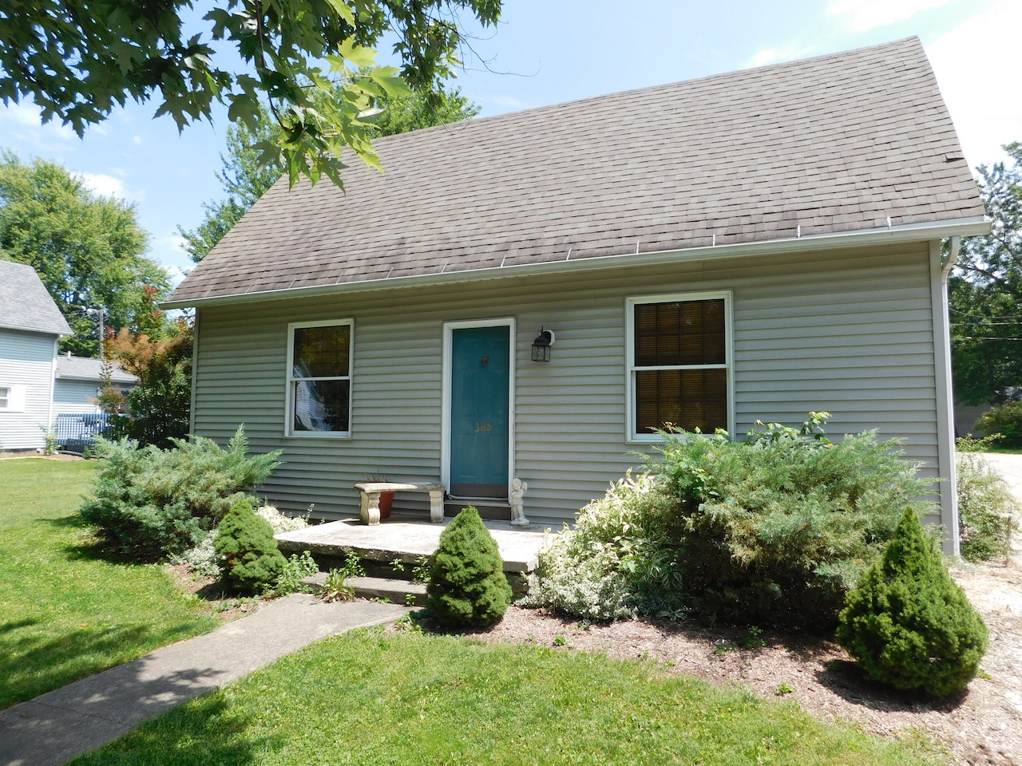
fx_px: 679
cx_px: 511
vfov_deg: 58.9
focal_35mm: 23
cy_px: 383
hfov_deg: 73.9
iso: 125
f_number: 3
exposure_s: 1/800
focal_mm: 4
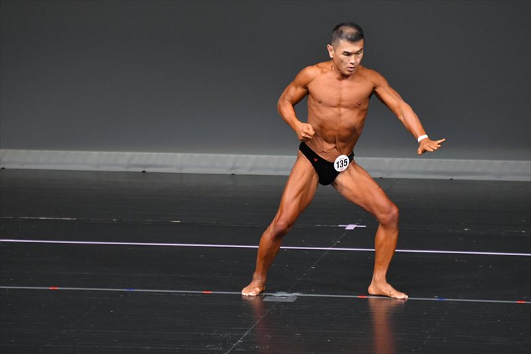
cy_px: 177
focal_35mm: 345
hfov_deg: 6.0
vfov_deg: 4.0
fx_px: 5086
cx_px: 266
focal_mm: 230
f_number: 5.6
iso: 4000
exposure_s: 1/400
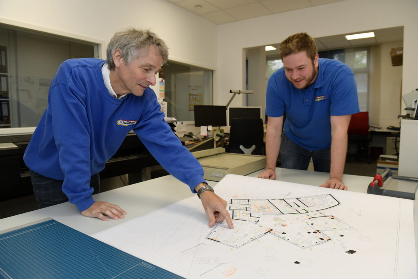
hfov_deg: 73.7
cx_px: 209
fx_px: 279
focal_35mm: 24
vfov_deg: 53.1
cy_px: 140
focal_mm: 24
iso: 1600
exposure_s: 1/250
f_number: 5.6
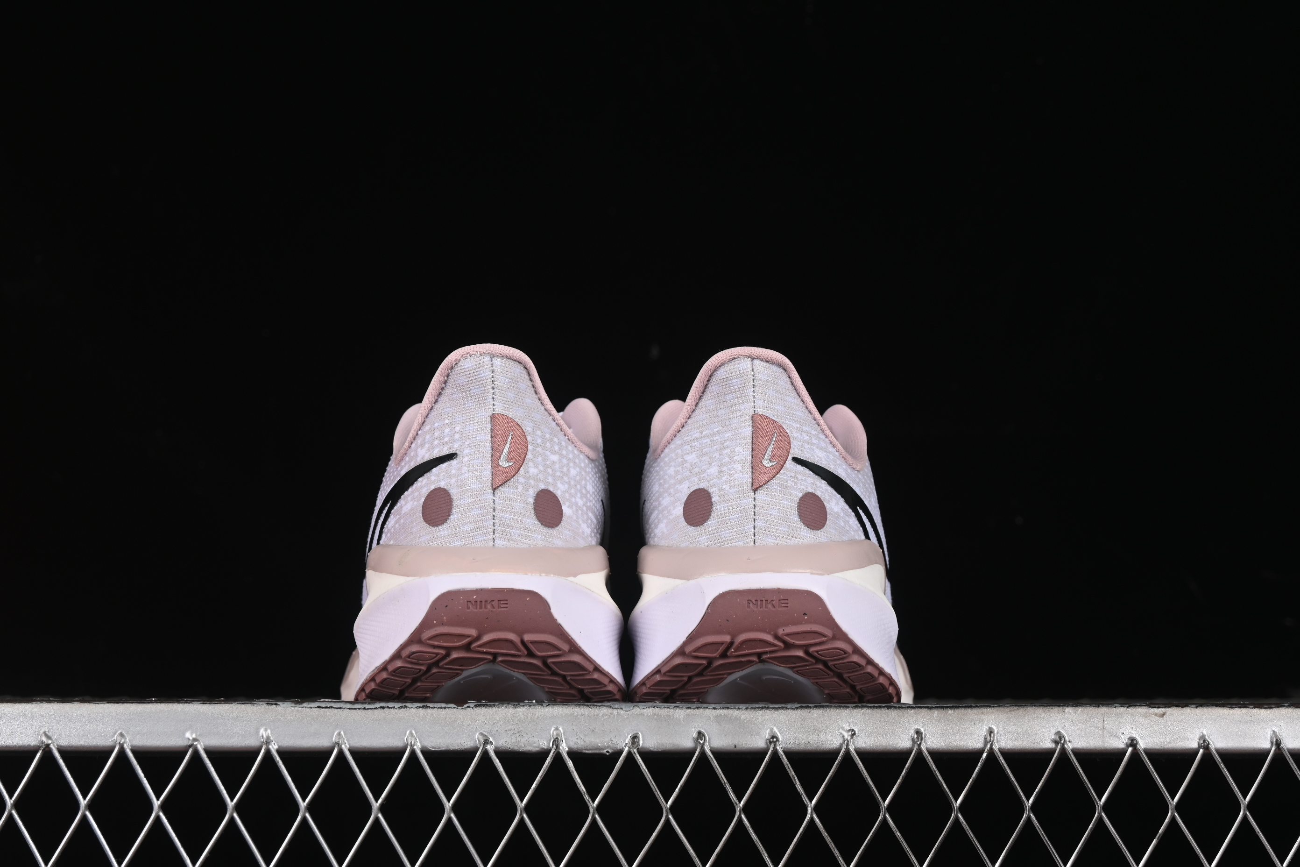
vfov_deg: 18.2
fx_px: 2708
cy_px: 434
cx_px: 650
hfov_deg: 27.0
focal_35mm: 75
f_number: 8
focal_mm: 50
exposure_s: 1/80
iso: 160
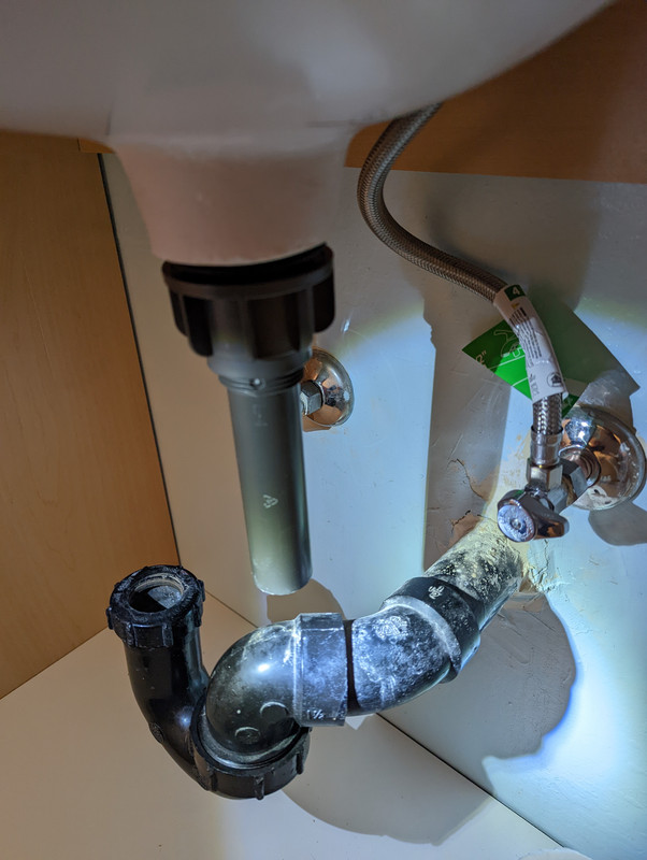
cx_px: 324
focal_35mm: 24
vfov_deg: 71.5
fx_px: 597
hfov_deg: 56.9
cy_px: 430
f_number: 1.85
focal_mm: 6.81
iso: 83
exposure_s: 1/24
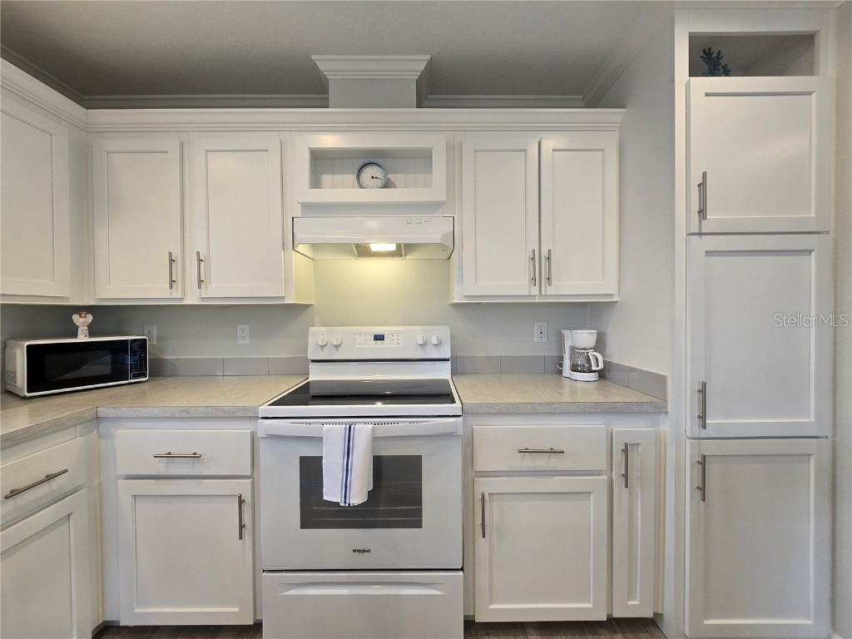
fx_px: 320
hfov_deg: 106.2
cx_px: 426
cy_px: 320
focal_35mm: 13
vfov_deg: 89.9
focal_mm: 2.2
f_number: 2.2
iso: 50
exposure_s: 1/60
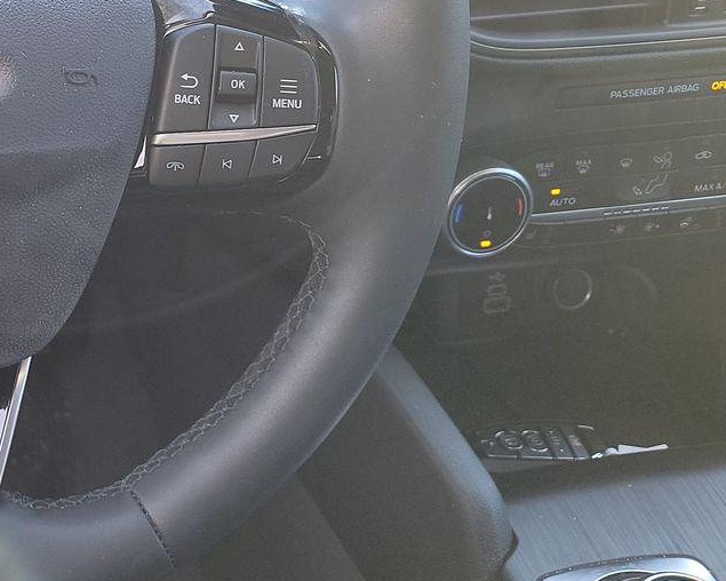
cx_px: -135
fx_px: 1268
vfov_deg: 25.2
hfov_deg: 28.1
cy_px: 89
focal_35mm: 59
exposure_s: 1/59
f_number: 1.8
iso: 117
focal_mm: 6.7
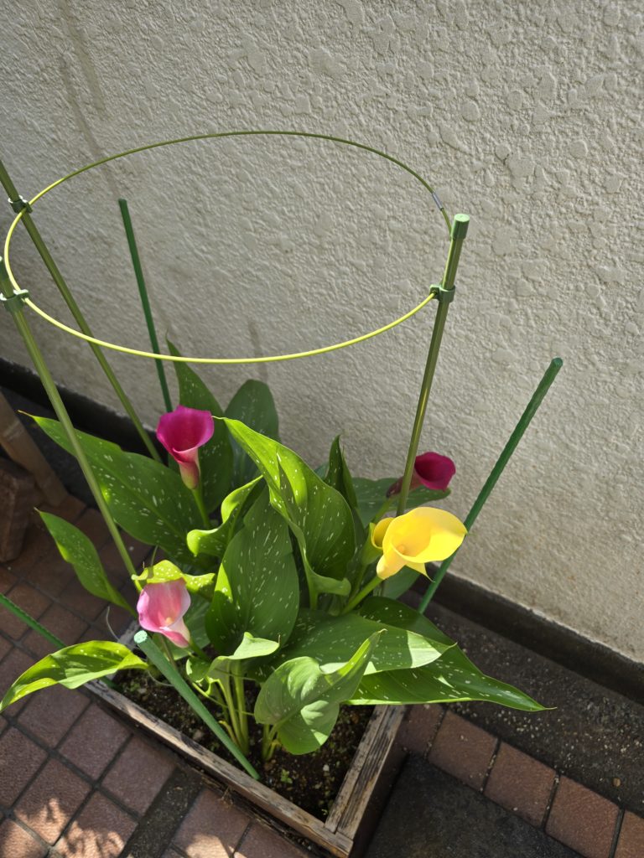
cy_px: 429
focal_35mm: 23
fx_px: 571
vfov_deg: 73.9
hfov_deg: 58.9
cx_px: 322
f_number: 1.7
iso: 12
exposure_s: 1/196
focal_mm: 6.3
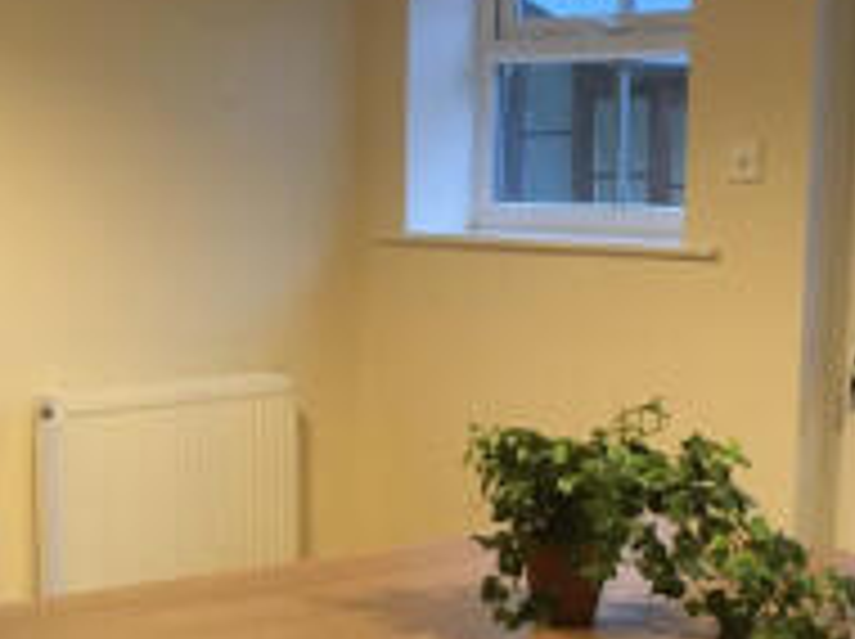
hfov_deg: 22.0
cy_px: 484
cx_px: 299
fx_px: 2195
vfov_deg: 16.5
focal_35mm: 89
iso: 200
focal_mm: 4.15
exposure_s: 1/25
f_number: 2.2
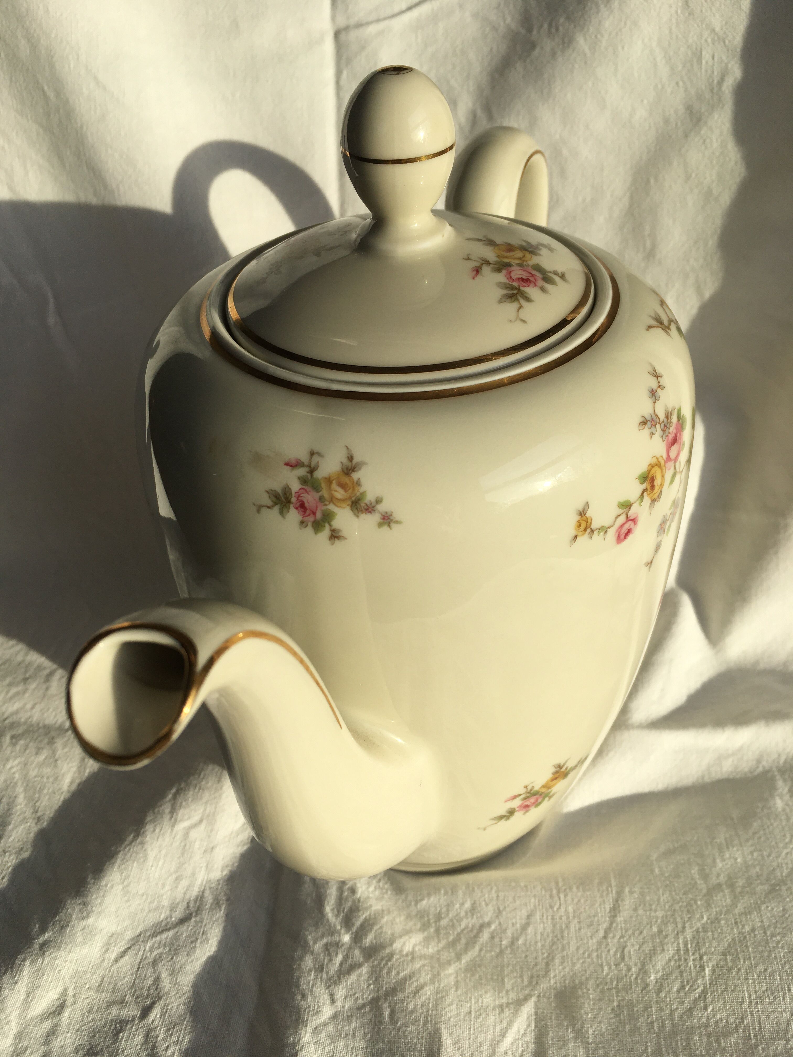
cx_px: 396
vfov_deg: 61.7
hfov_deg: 48.2
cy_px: 528
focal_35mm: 29
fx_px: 886
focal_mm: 4.15
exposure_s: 1/1054
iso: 25
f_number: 2.2
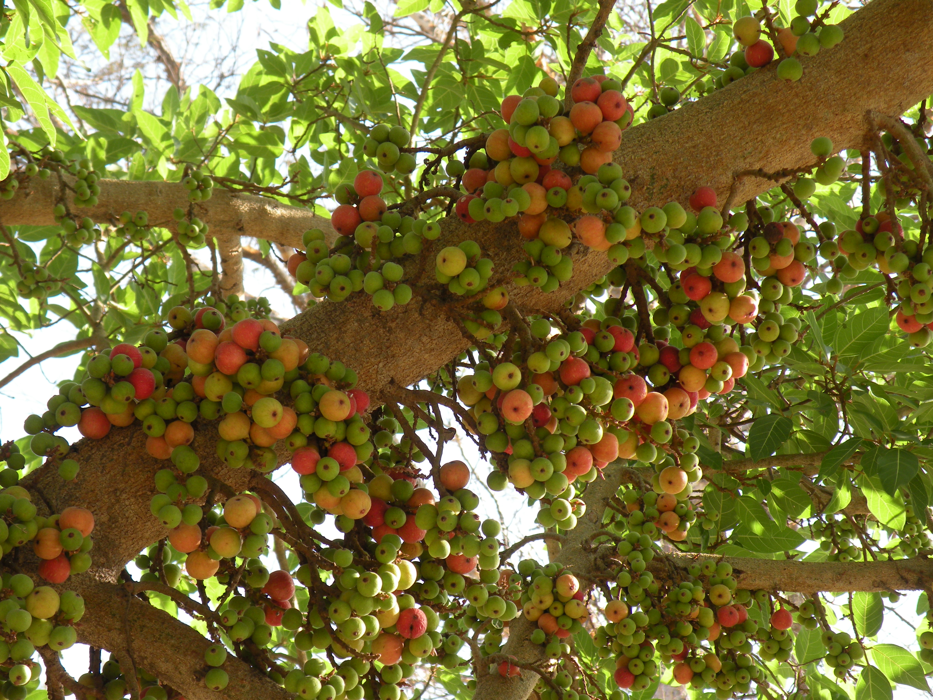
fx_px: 2965
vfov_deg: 13.5
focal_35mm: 110
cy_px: 350
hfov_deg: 17.9
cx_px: 466
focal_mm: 19.4
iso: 64
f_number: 4
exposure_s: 1/79
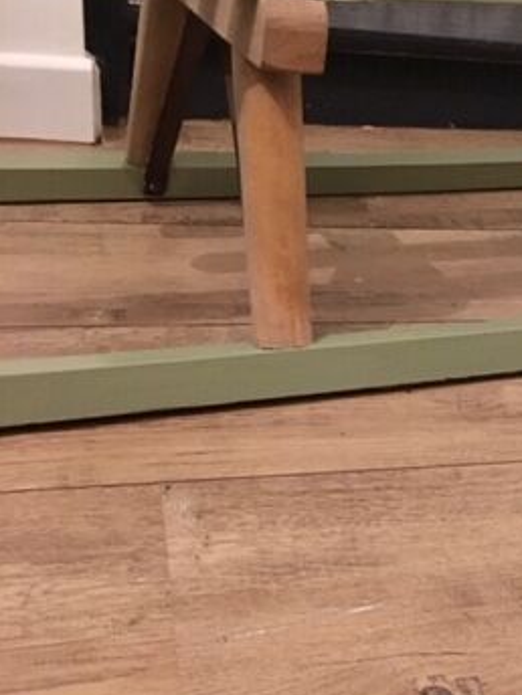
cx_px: 484
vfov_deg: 35.5
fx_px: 1086
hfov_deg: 26.0
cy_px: 400
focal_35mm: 54
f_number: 2.2
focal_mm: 4.15
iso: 640
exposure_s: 1/17
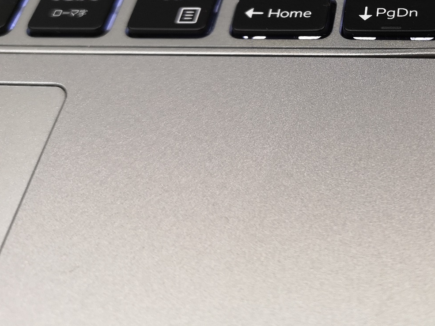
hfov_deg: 36.1
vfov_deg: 27.9
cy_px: 27
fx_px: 628
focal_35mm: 50
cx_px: 383
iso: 160
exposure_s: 1/33.3
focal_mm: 3.95
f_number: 1.8
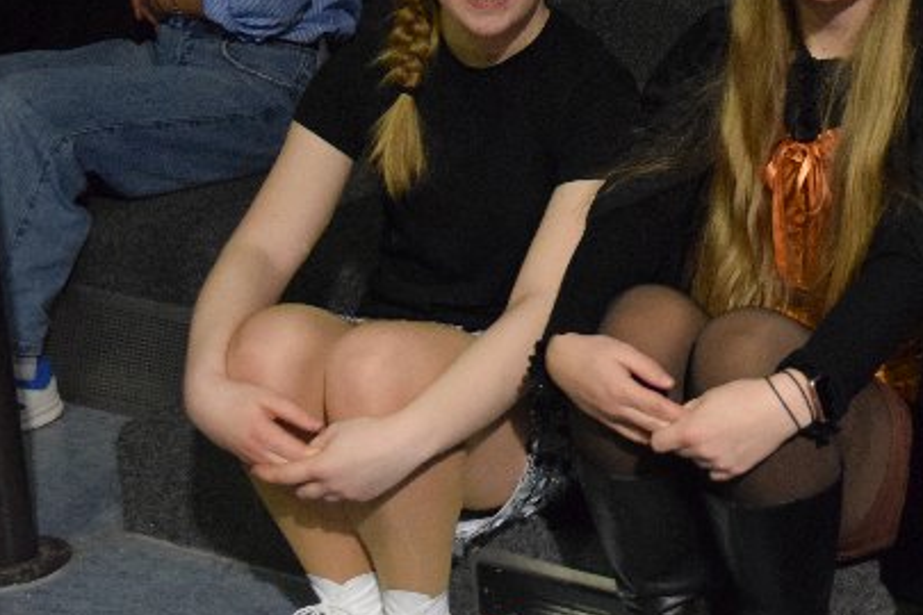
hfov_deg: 25.4
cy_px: 186
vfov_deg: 18.4
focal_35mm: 74
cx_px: 1007
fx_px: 1897
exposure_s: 1/100
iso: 3200
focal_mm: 20
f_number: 2.8
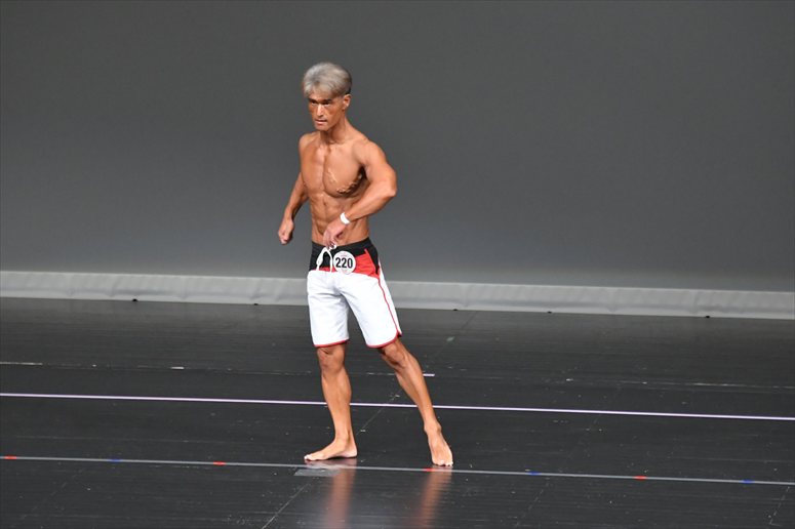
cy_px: 264
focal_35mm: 315
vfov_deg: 4.4
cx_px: 398
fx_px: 6953
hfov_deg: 6.5
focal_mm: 210
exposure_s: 1/400
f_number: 5.6
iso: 5000
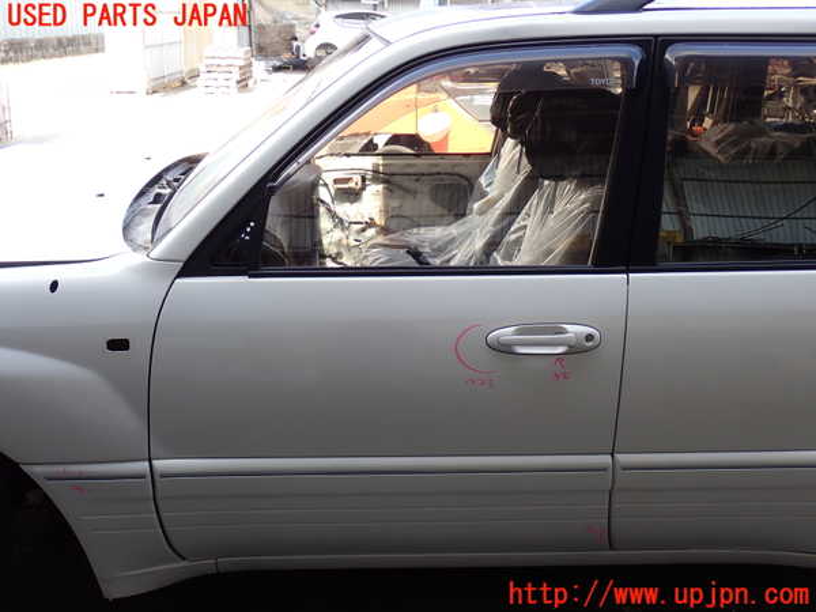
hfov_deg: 49.0
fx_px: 896
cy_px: 306
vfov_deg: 37.7
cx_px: 408
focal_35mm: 38
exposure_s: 1/100
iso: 100
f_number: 3.5
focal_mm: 6.83
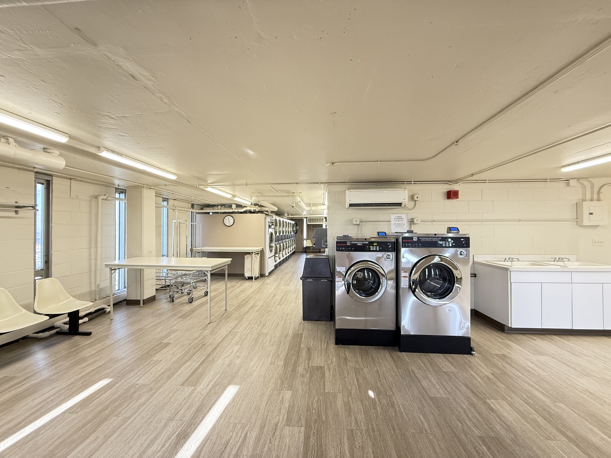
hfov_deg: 102.1
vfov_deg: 85.7
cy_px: 229
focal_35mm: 14
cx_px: 306
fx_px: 247
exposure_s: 1/60
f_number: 2.2
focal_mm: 2.22
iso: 400
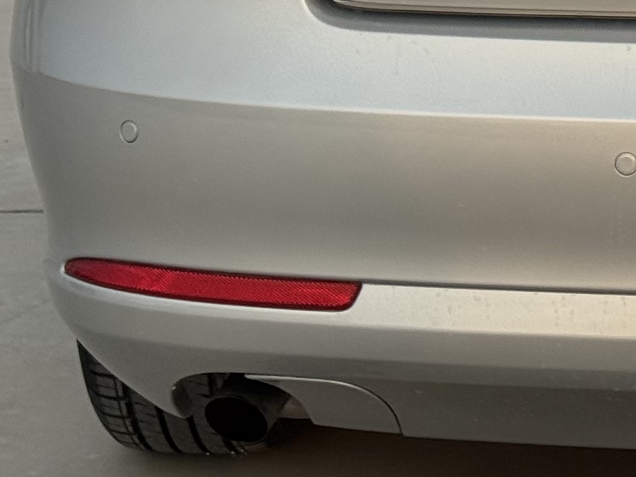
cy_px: -241
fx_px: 3400
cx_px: 894
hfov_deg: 10.4
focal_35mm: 185
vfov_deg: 7.9
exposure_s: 1/2959
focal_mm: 6.76
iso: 64
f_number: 1.78
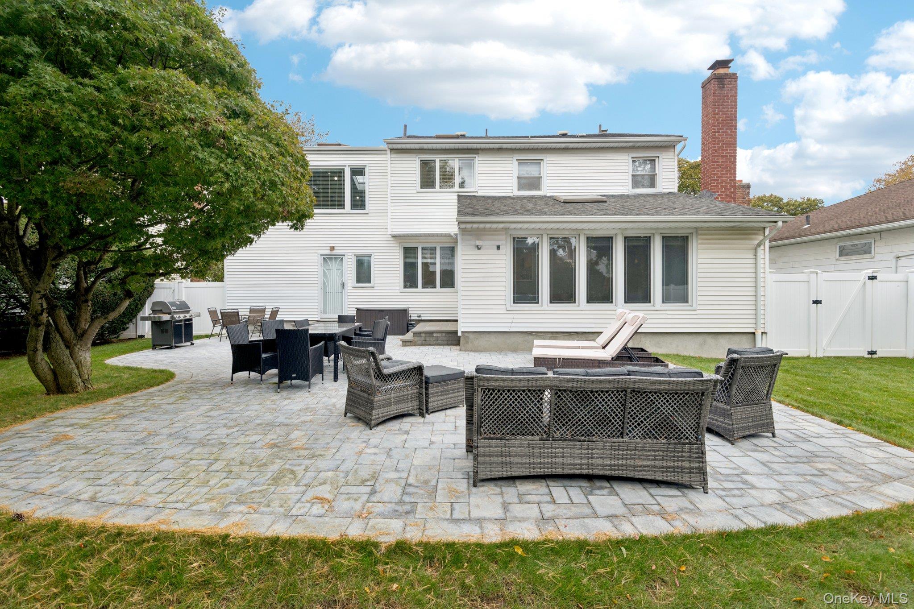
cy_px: 304
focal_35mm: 16
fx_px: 406
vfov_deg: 73.7
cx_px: 457
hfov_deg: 96.7
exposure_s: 1/160
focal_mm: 16
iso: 160
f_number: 9
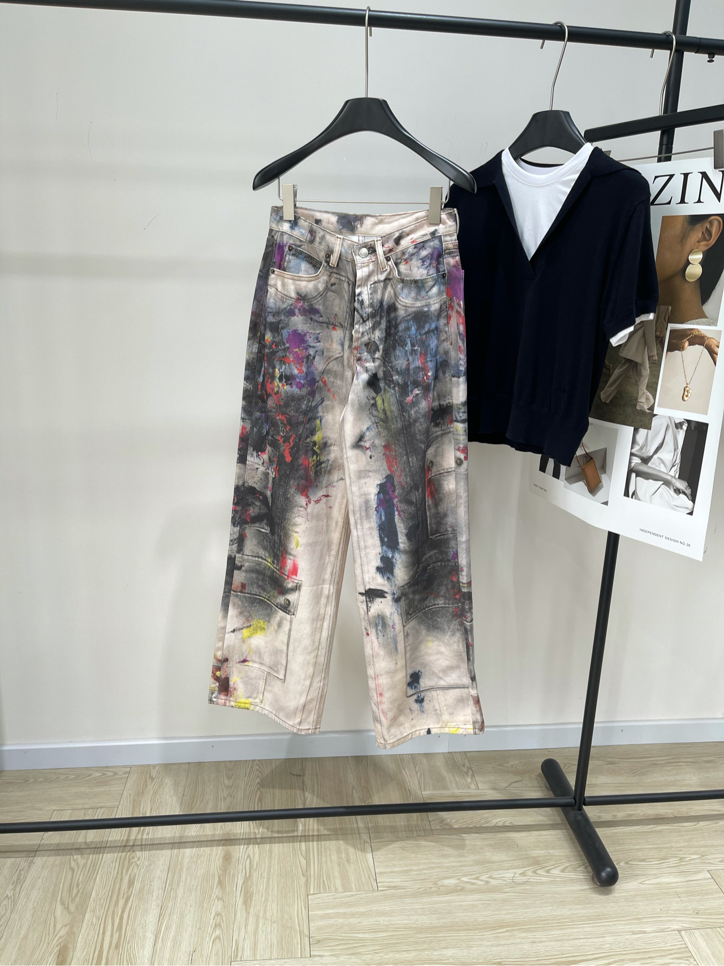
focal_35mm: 26
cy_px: 483
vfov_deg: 67.3
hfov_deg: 53.1
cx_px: 362
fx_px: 725
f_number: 1.6
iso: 40
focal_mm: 5.1
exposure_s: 1/121
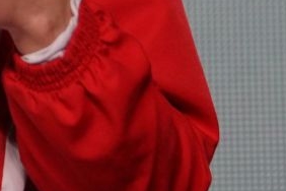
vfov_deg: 1.1
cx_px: -168
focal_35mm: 1246
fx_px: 9898
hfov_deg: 1.7
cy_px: -181
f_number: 2.8
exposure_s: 1/250
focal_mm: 195
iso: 1250
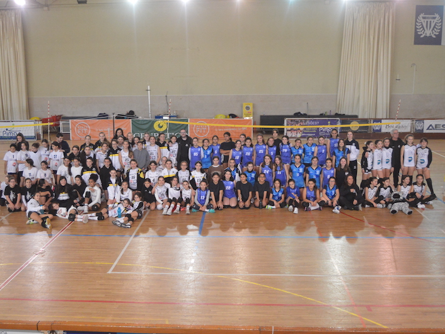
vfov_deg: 38.2
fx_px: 483
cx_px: 200
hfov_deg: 49.4
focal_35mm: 38
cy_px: 167
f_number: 3.8
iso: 3200
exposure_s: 1/400
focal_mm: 23
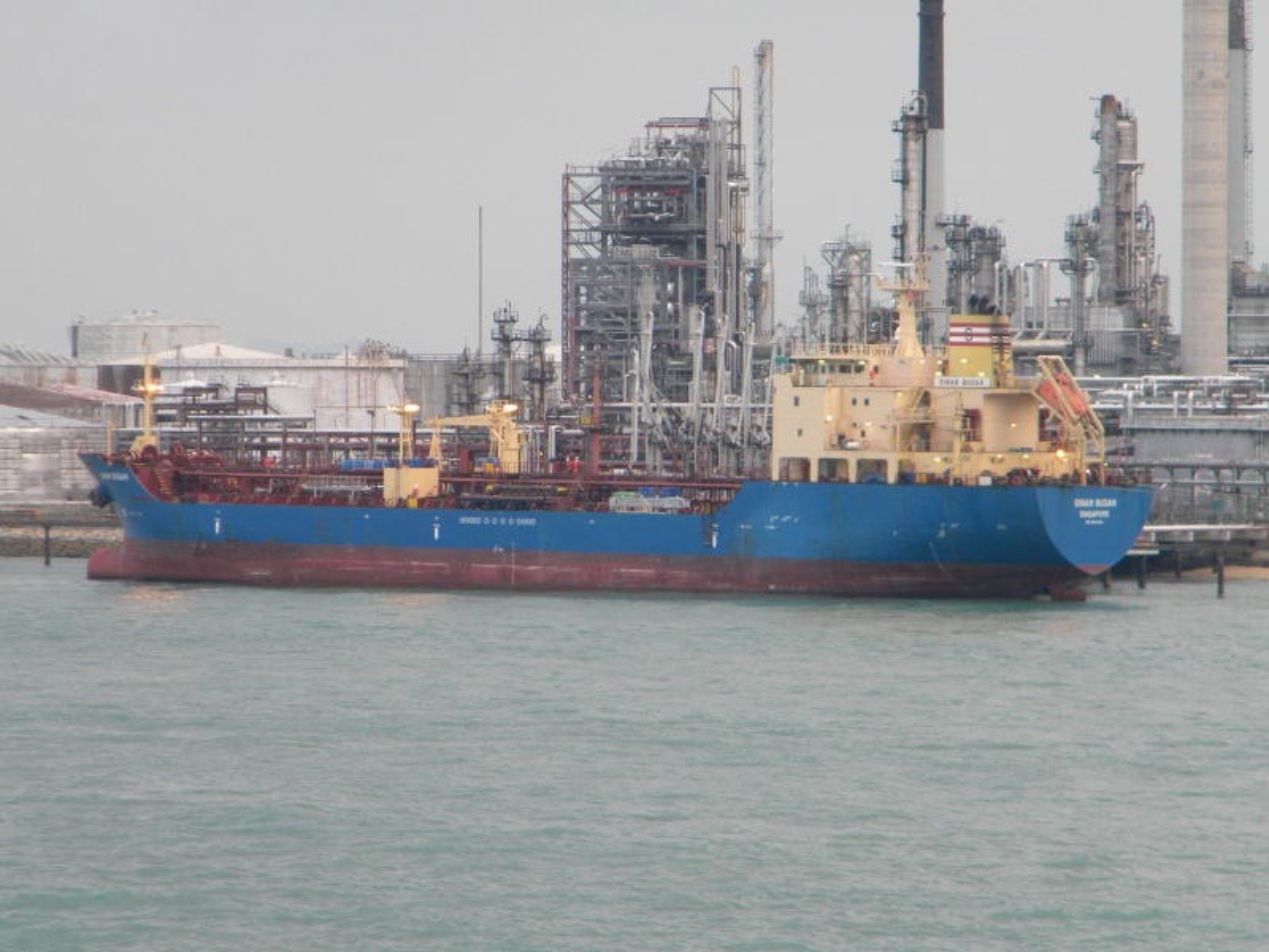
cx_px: 634
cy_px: 476
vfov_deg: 6.6
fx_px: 8285
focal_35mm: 226
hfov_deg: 8.8
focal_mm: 41
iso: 192
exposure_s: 1/59.8
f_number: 5.4
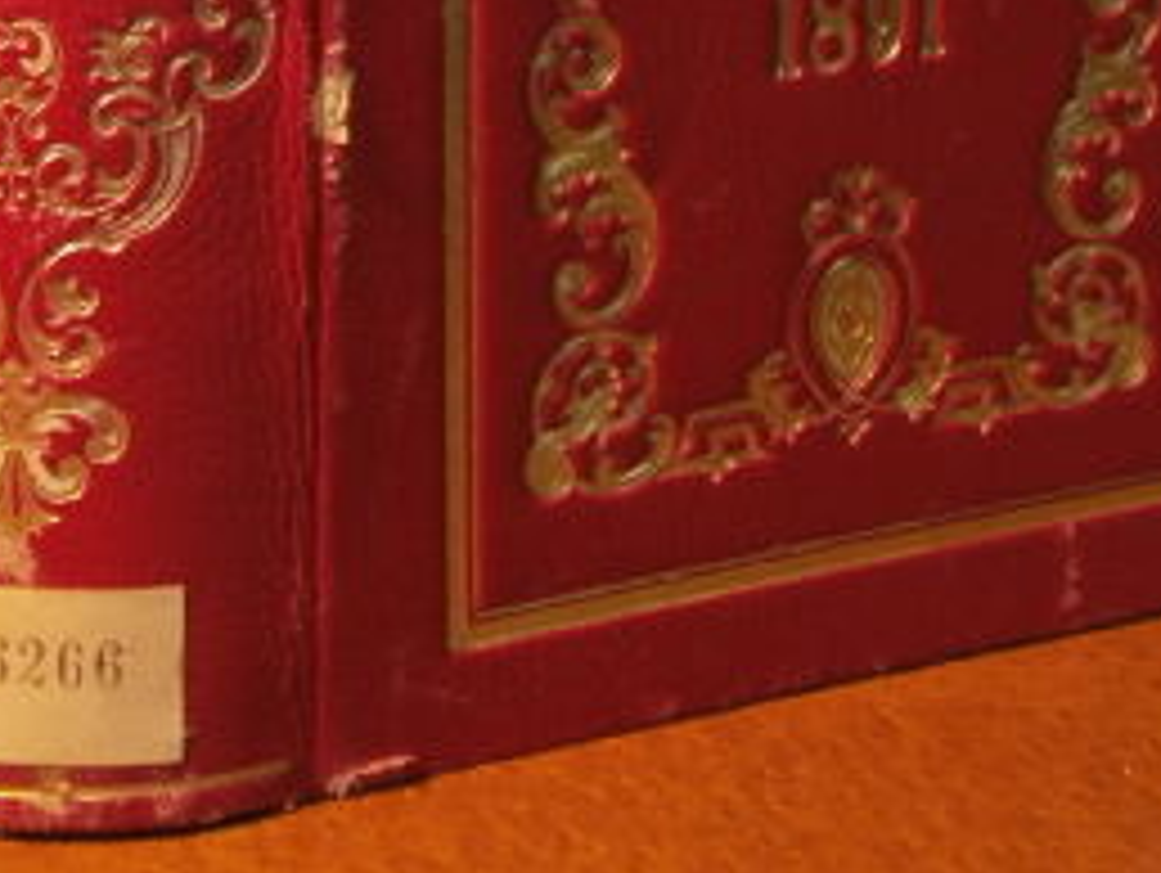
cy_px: -162
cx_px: 81
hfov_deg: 17.0
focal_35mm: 114
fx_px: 3827
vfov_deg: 12.7
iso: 125
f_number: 3.8
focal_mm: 8.1
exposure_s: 1/3
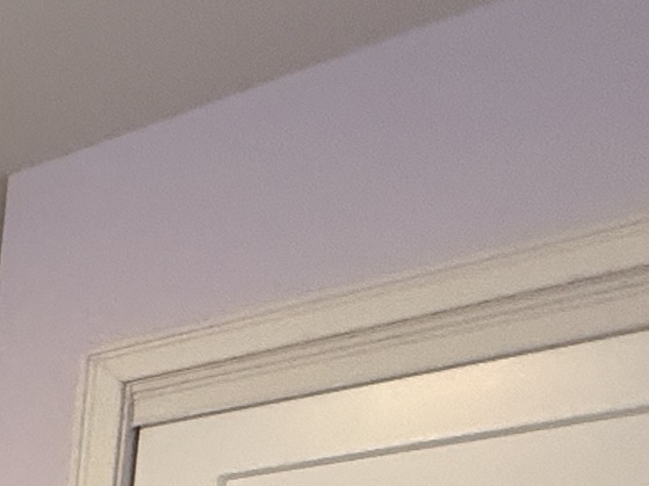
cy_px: 999
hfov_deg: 14.5
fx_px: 1443
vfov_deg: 15.1
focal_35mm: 77
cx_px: -957
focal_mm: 2.22
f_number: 2.2
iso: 250
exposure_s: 1/60
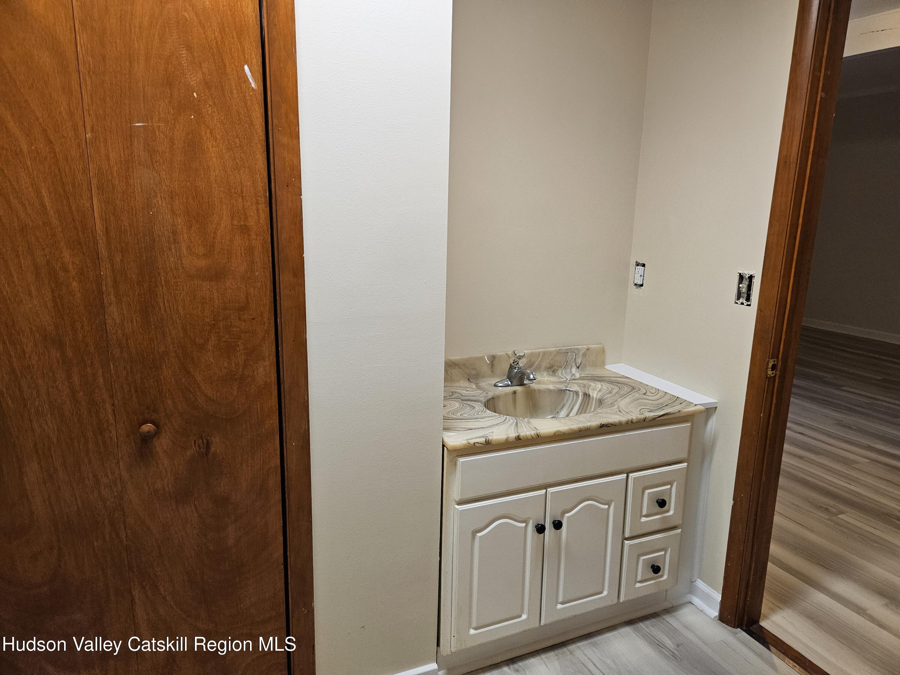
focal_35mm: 23
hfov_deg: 73.9
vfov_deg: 58.9
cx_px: 450
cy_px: 338
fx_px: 598
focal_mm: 5.4
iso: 320
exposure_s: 1/120
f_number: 1.8
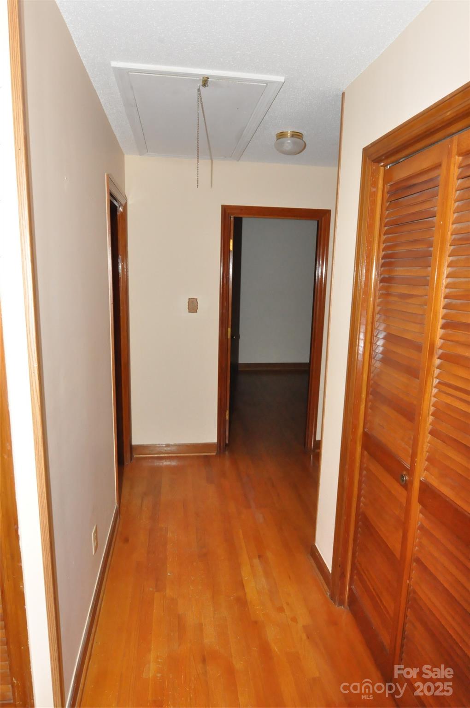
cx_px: 235
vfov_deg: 81.3
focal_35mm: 21
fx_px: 412
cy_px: 354
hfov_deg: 59.4
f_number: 8
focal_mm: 14
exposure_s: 1/60
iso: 3200
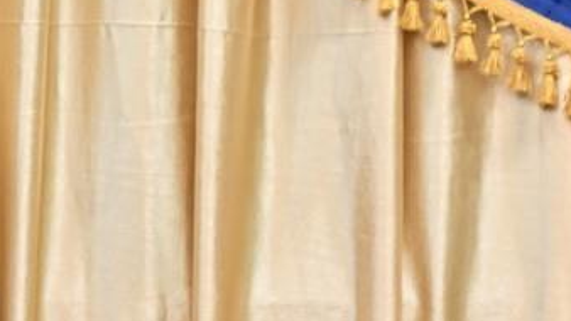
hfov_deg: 2.3
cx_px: -179
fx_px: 14396
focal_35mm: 951
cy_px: -12
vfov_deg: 1.3
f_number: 4
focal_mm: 200
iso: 800
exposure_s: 1/200
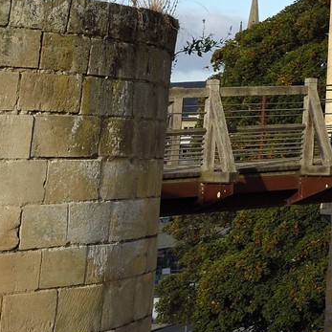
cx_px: 745
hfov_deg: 10.4
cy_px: -113
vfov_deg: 11.4
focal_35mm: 149
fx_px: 1617
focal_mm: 38
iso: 200
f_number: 11
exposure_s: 1/200
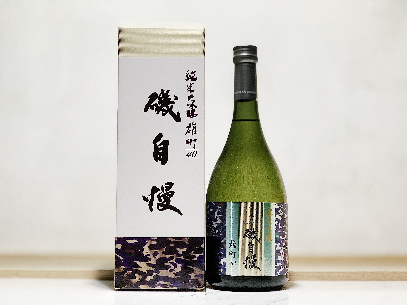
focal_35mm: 52
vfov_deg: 28.0
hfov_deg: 36.8
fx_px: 611
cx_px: 204
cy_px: 152
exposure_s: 1/50
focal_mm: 6
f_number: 2.4
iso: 100
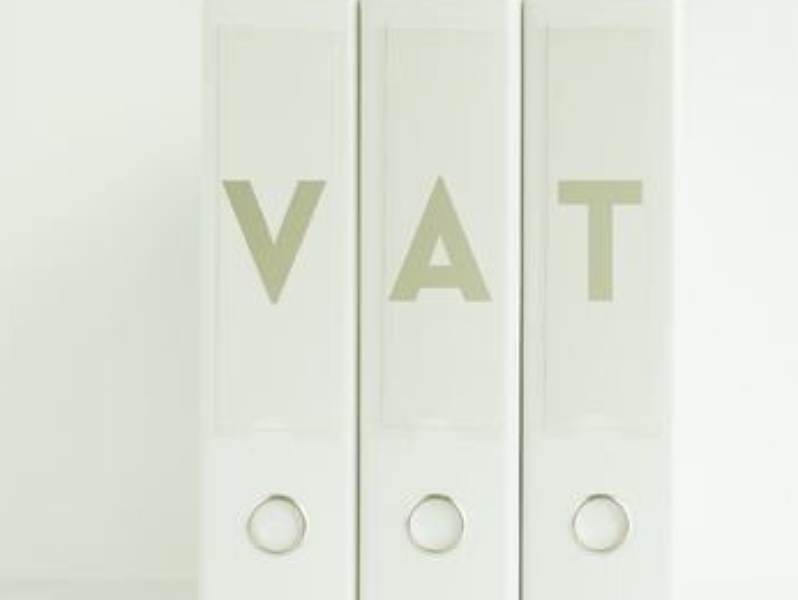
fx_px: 1453
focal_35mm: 63
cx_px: 687
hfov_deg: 29.7
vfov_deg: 23.3
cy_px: 249
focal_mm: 35
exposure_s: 1/80
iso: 200
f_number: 6.3
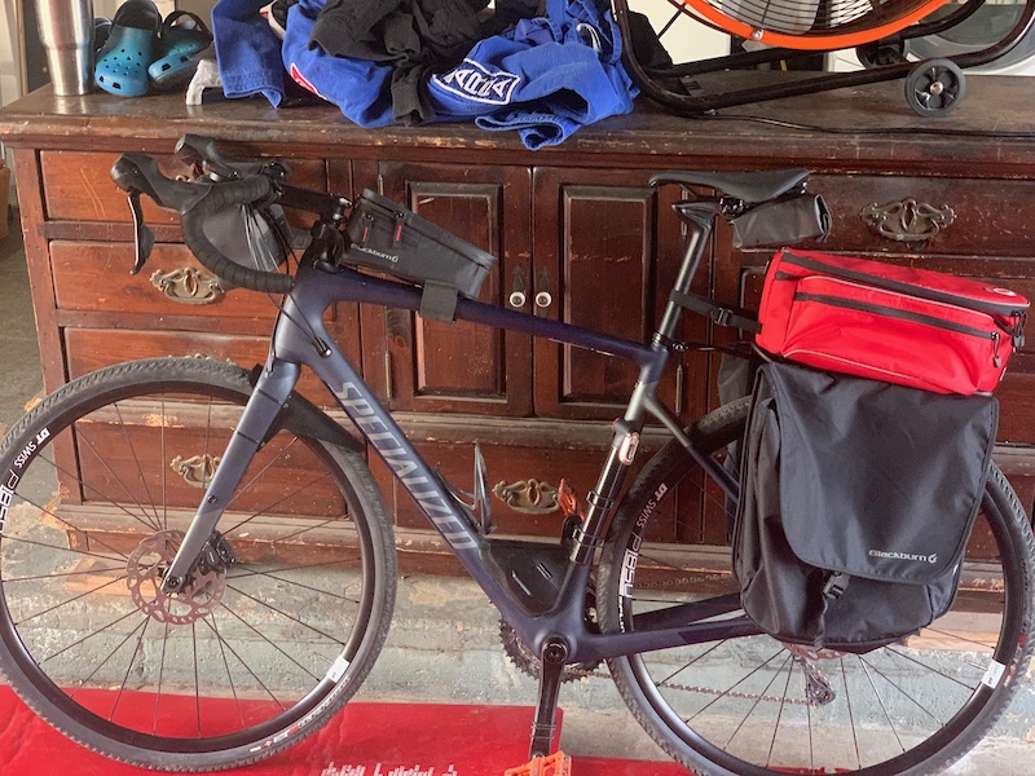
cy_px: 388
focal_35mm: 52
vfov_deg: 28.0
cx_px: 518
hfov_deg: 36.8
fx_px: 1555
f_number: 2.4
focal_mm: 6
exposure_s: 1/60
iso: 500
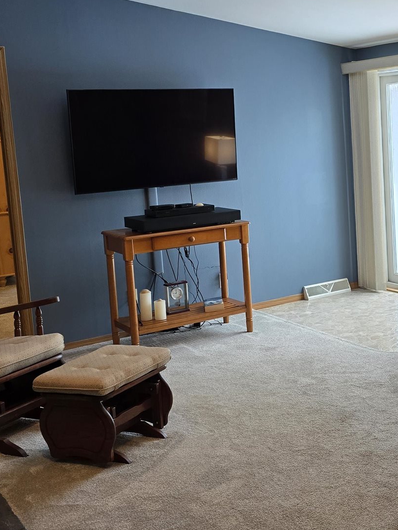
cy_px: 214
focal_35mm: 49
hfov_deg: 28.5
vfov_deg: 38.8
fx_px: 751
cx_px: 363
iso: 125
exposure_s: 1/120
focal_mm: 6.3
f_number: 1.7
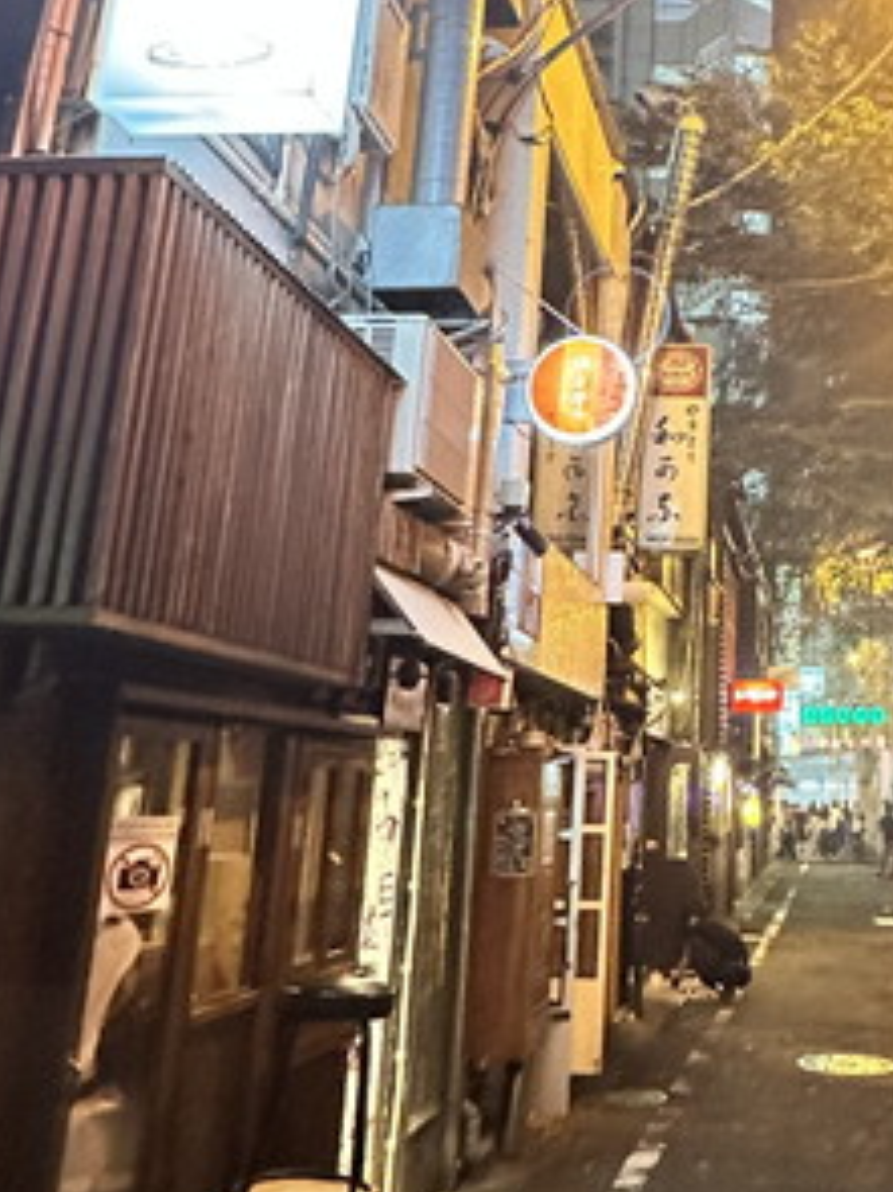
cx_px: 768
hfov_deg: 35.9
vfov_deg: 48.5
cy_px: 440
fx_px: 1308
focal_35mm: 38
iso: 1000
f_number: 2.2
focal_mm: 2.22
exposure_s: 1/50
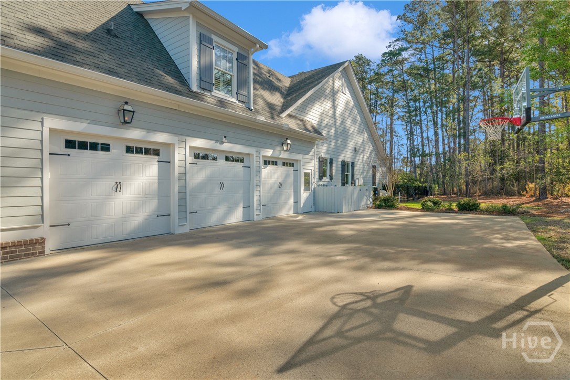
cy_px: 190
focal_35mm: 16
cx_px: 285
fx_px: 261
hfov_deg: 95.0
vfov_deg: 72.1
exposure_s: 1/320
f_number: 7.1
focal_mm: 11
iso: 250
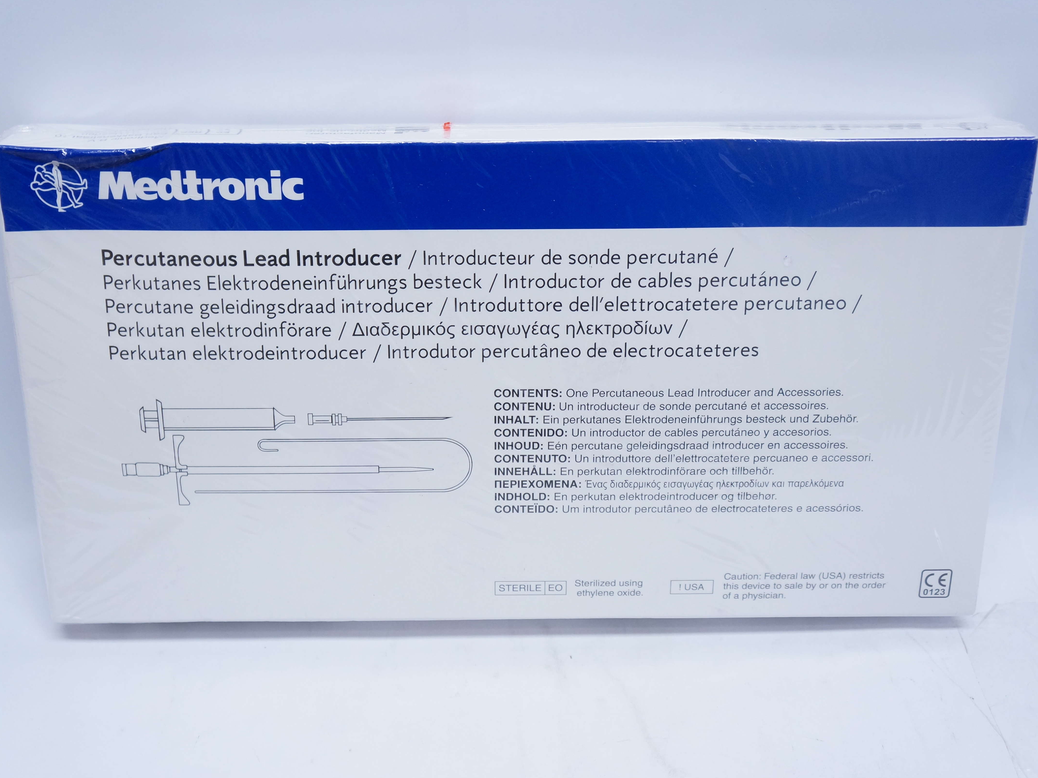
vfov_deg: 32.5
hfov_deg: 42.5
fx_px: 1336
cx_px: 496
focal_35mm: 45
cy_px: 392
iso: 800
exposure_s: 1/160
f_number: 4
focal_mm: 27
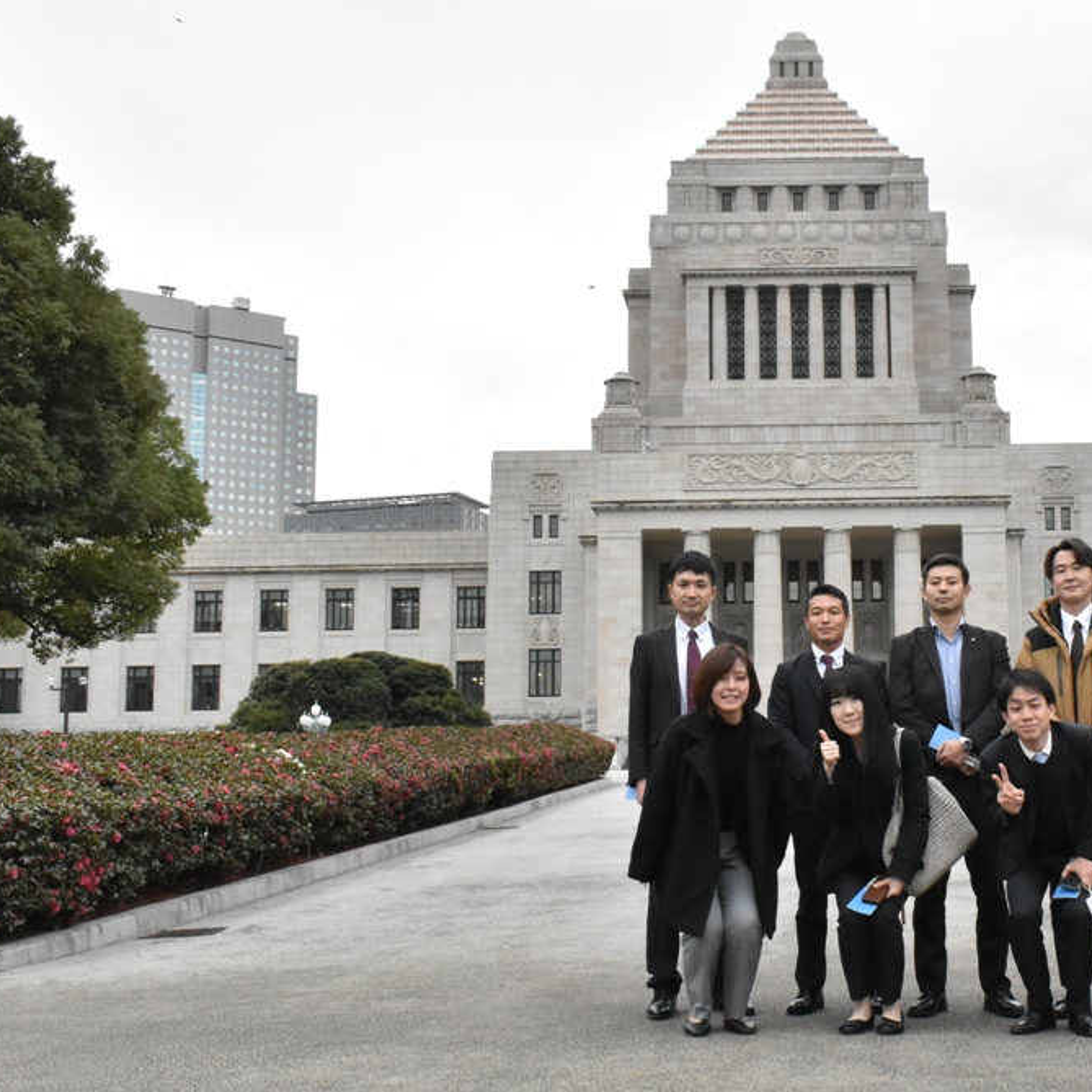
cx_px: 800
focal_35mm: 39
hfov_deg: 41.7
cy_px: 540
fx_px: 1392
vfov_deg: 42.8
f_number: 14
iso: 2500
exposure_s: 1/160
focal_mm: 20
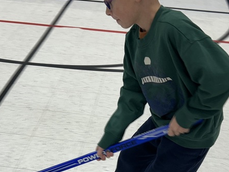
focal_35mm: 60
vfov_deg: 23.8
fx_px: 397
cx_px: 113
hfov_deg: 32.2
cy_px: 154
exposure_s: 1/120
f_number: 1.5
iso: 64
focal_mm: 5.7
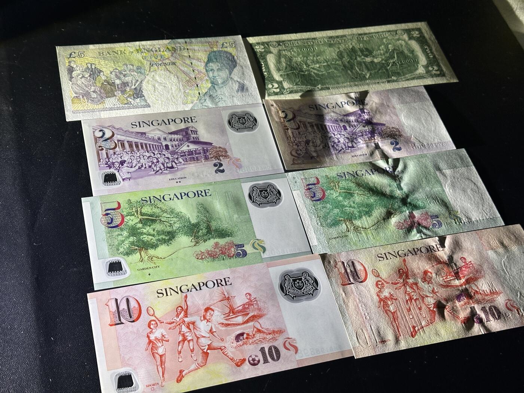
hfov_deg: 39.7
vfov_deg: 30.3
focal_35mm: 48
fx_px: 727
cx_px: 262
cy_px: 196
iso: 200
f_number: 1.78
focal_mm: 6.86
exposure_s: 1/33
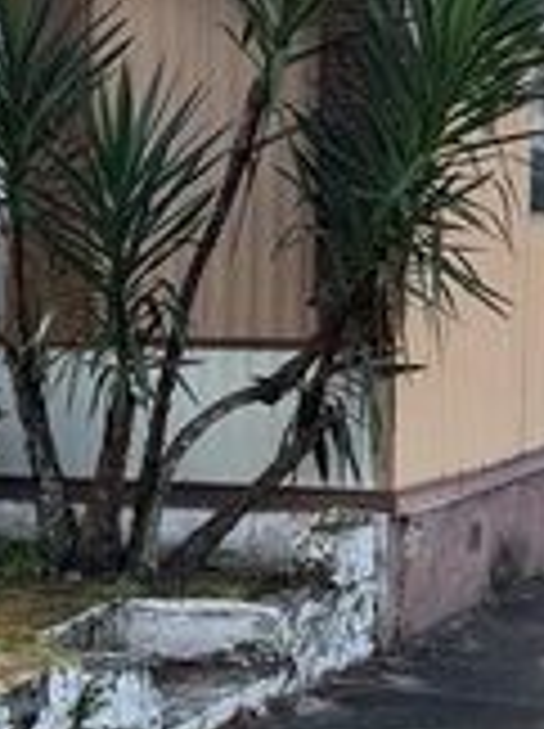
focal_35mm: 99
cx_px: 54
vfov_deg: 19.9
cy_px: 412
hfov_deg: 14.7
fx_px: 2080
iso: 80
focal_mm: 6.76
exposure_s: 1/1059
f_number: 1.78
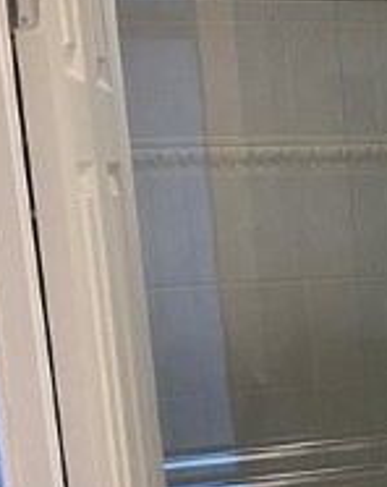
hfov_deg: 13.0
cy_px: 524
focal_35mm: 105
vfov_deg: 17.7
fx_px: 1508
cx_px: 740
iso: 80
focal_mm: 4.25
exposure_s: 1/60
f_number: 1.8
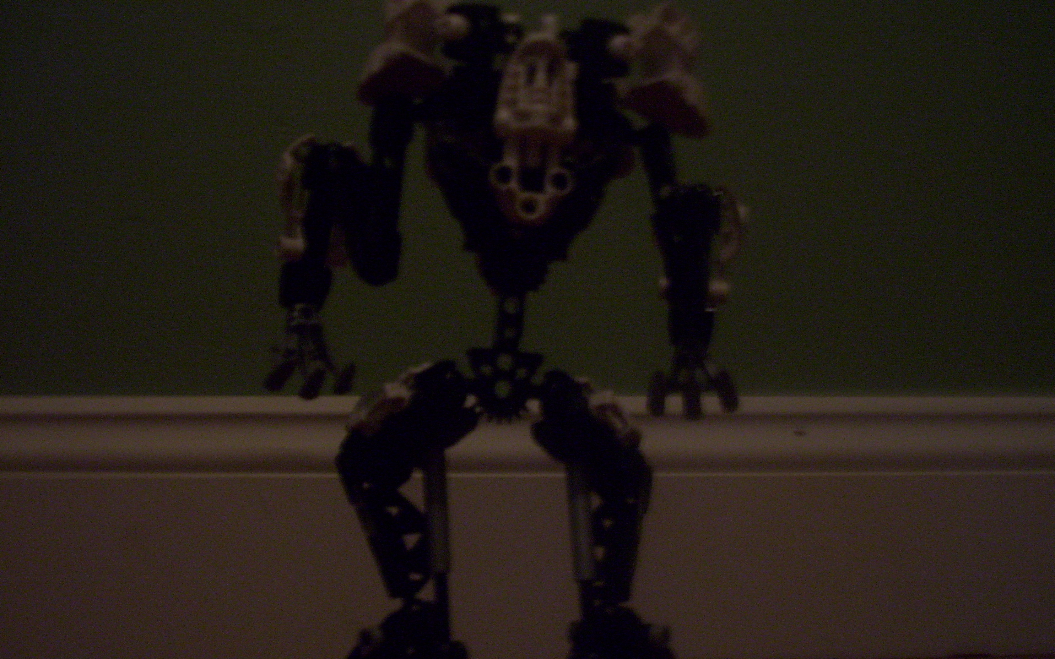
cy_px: 399
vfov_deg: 31.9
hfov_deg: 49.3
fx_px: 1150
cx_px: 546
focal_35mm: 40
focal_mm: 5.7
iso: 160
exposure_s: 1/8
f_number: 2.9
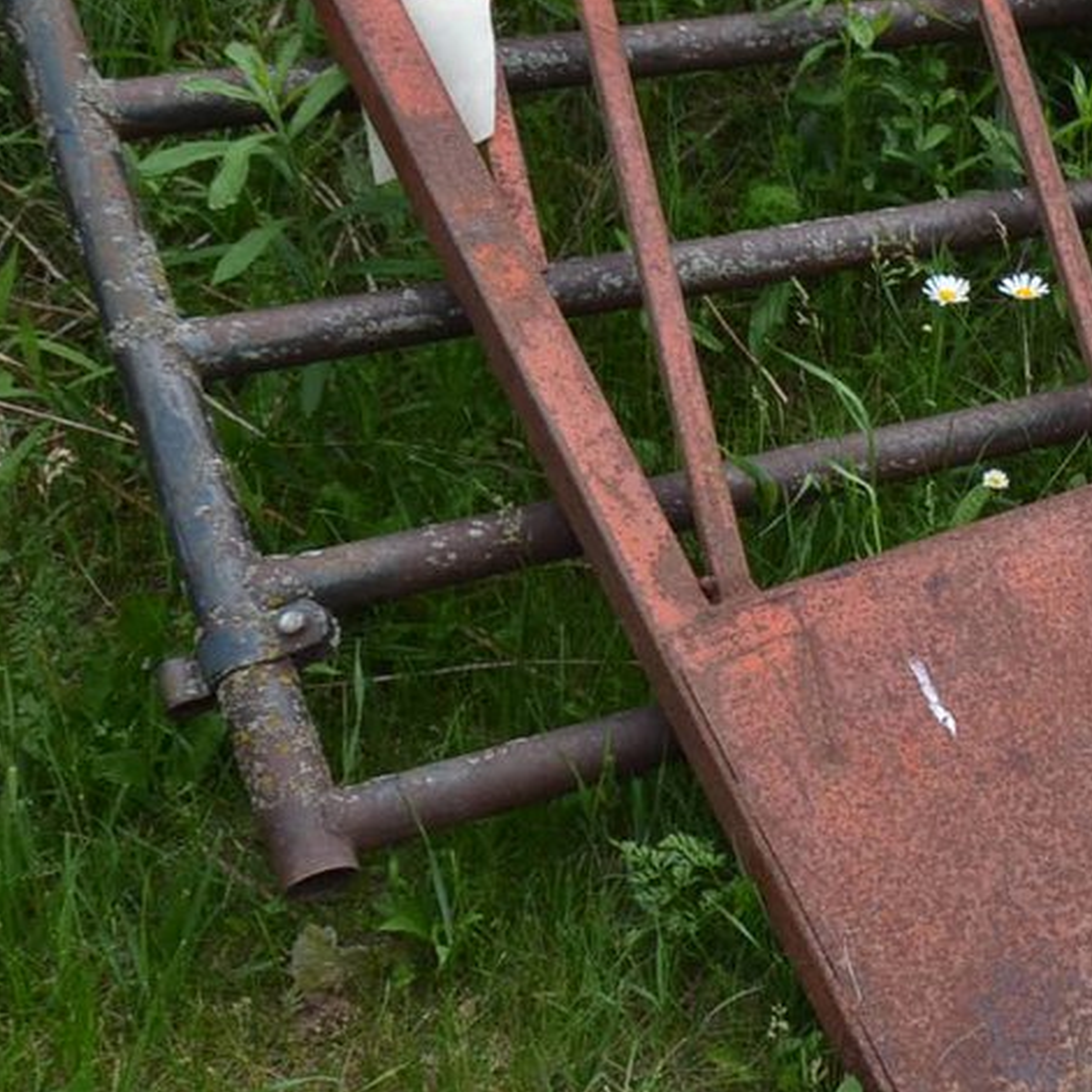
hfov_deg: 18.5
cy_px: 112
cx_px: 1941
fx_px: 2641
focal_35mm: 74
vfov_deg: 22.8
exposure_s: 1/250
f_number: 8
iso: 160
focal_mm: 16
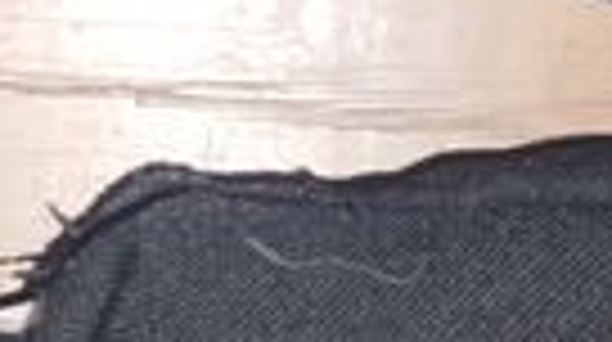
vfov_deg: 5.7
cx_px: 526
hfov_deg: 10.3
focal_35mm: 209
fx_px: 3386
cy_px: -99
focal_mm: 4.75
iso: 603
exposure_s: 1/25
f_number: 1.8
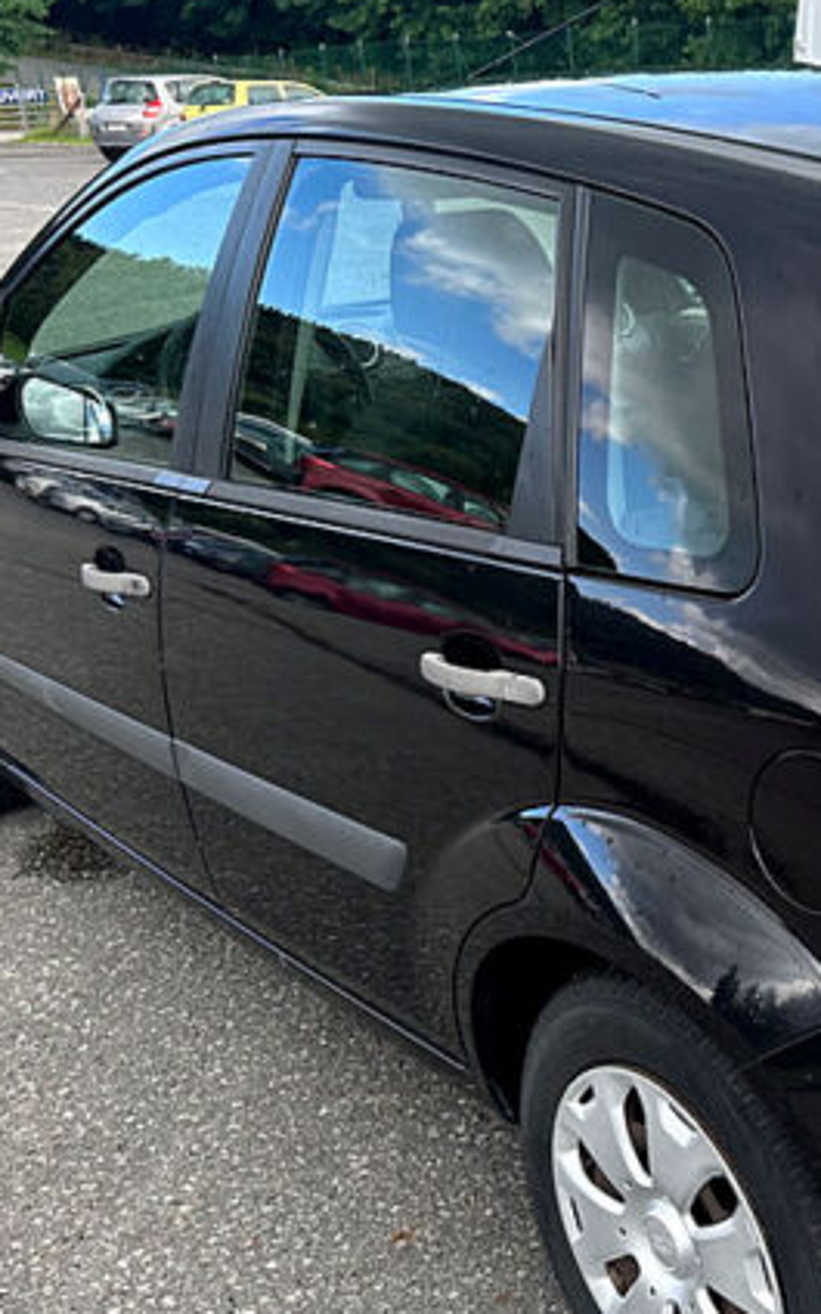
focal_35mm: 48
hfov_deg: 25.1
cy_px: 564
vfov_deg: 41.7
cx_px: 886
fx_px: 1718
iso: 80
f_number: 1.78
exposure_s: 1/843
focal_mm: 6.86
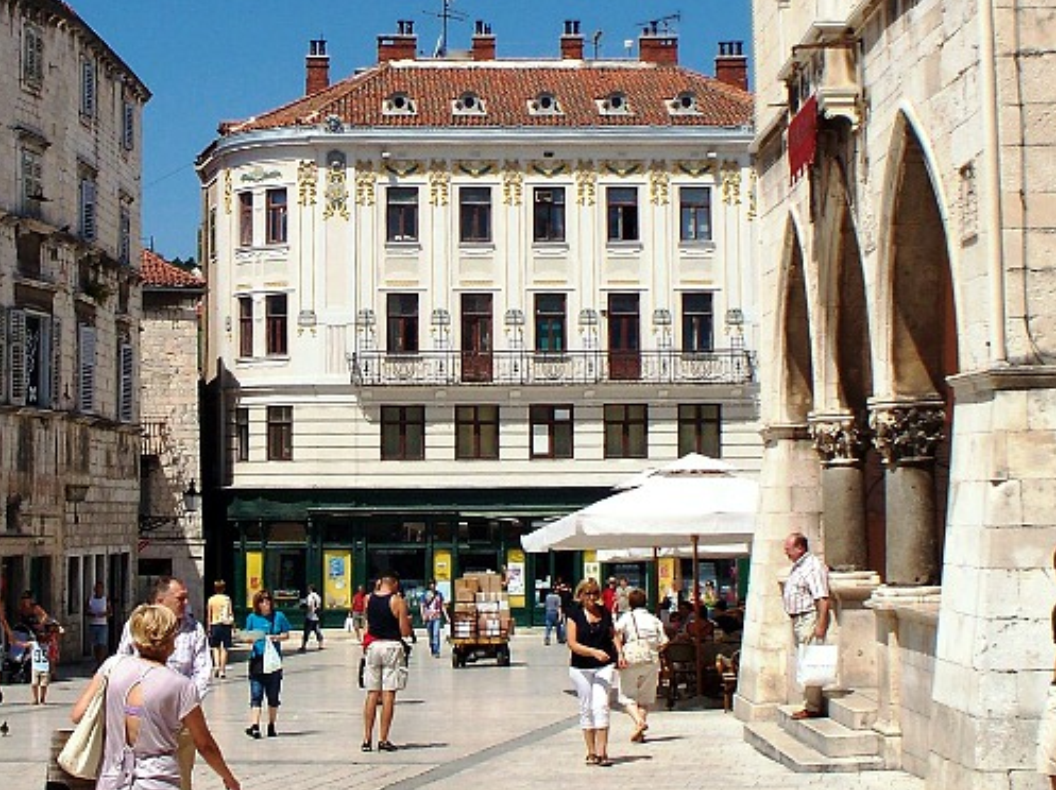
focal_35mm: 58
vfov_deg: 25.2
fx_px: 1768
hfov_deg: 33.2
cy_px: 359
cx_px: 497
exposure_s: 1/800
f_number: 5
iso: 64
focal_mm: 7.54
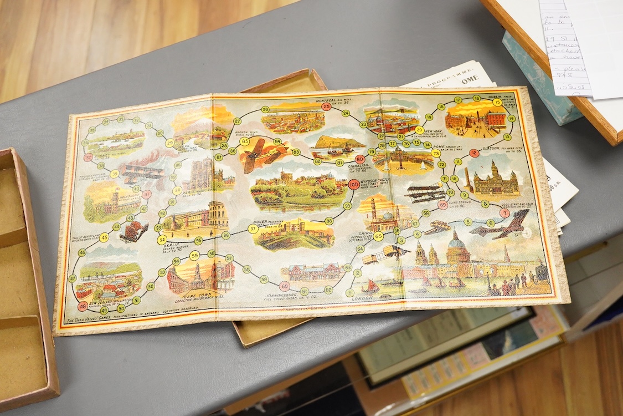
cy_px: 208
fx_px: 779
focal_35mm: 45
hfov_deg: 43.6
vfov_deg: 29.9
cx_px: 312
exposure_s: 1/500
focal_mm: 30
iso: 2500
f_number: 3.5
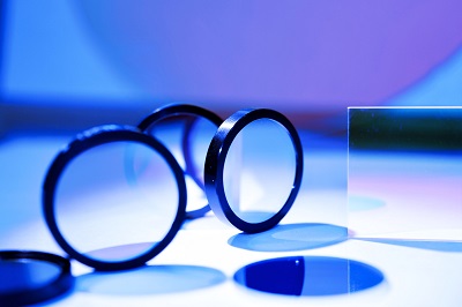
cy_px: 154
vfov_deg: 18.9
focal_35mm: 72
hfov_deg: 28.1
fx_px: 923
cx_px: 231
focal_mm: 48
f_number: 5.3
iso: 200
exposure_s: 1/200
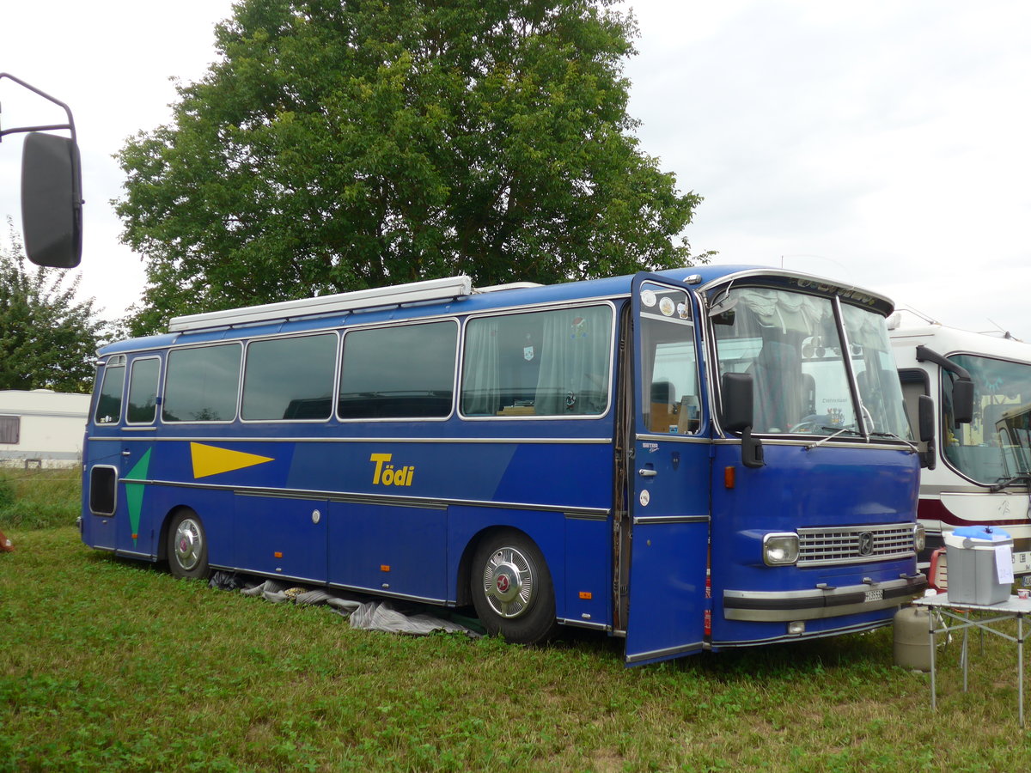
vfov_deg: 36.8
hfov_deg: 47.9
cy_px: 386
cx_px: 516
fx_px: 1162
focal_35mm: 39
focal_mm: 8
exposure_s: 1/400
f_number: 2.8
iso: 80
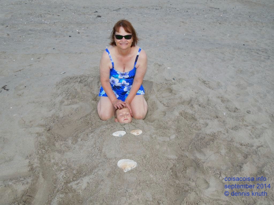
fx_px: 198
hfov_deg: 69.4
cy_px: 102
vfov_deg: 54.9
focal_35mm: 25
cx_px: 137
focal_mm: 4.5
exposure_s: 1/1000
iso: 100
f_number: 3.3
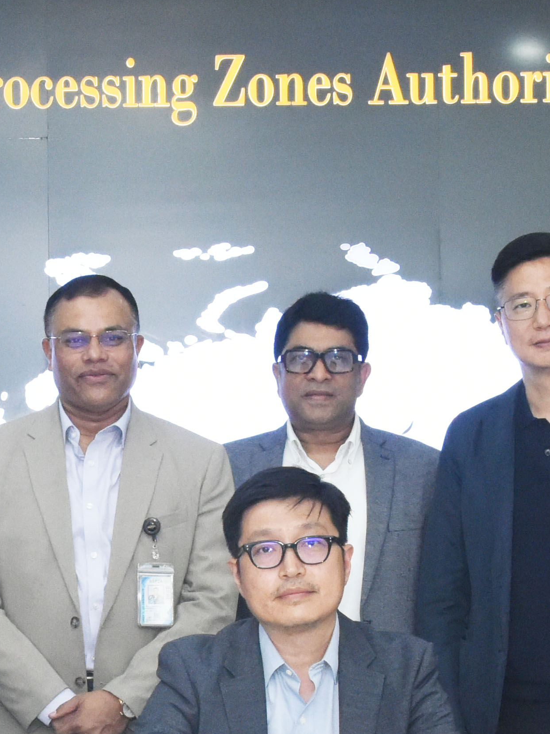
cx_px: 29
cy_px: 559
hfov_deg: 10.2
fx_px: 3072
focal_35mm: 145
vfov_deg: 13.6
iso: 3200
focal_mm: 34
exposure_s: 1/200
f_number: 8
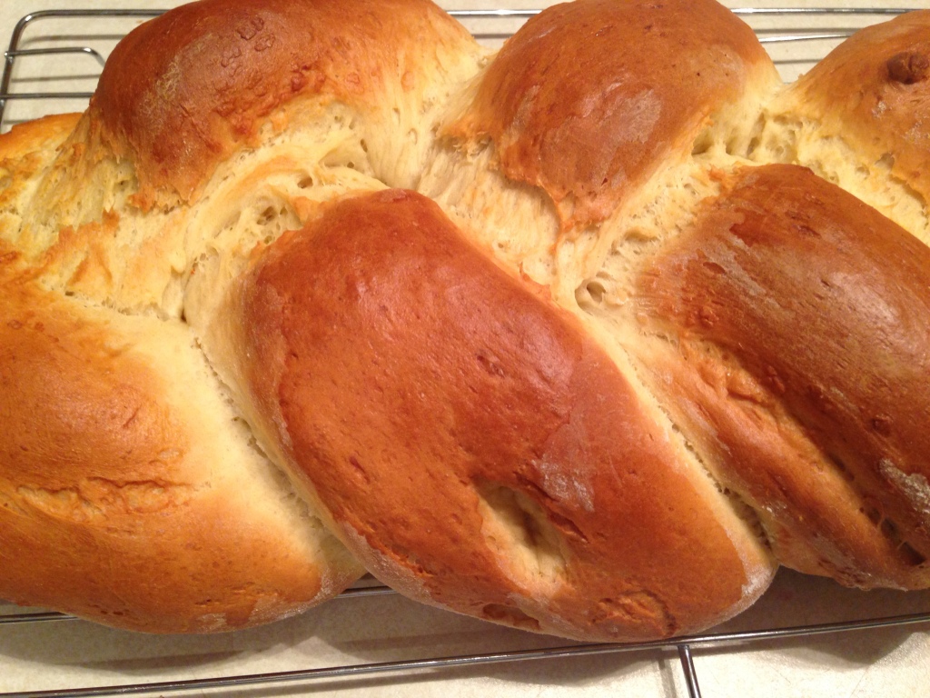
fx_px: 887
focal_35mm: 33
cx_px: 465
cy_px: 349
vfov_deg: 42.9
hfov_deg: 55.4
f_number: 2.4
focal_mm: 4.12
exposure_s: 1/20
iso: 160
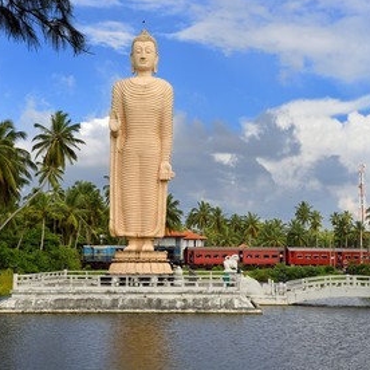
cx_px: 198
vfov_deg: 27.7
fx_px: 750
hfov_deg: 27.7
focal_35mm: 62
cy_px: 184
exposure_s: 1/640
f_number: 13
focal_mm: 48
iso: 400
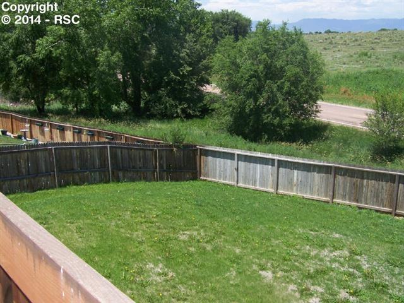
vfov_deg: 37.7
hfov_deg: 49.0
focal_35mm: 38
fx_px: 443
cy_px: 152
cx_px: 202
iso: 64
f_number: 4
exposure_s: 1/400
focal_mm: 6.3
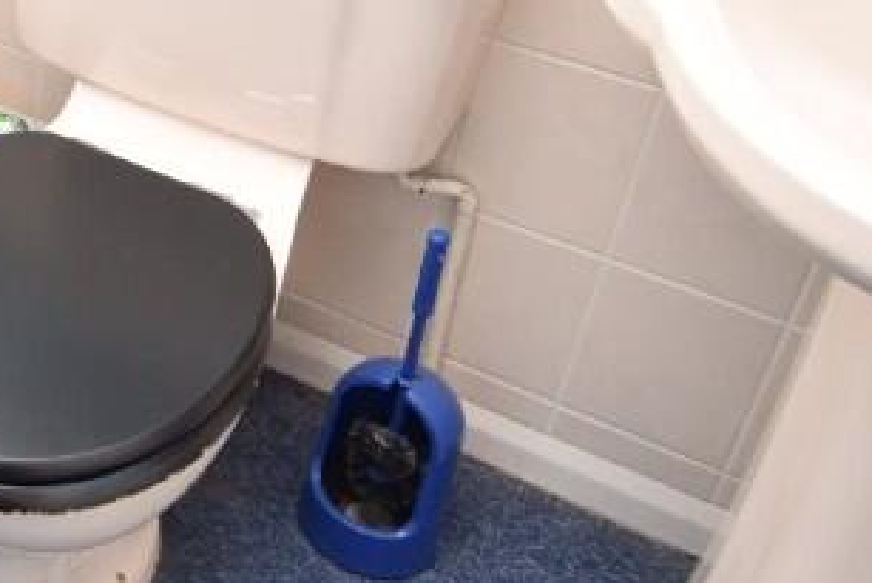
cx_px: -361
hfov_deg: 26.4
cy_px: -6
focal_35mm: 60
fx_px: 1454
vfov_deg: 21.8
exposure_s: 1/60
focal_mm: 12
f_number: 4
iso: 400
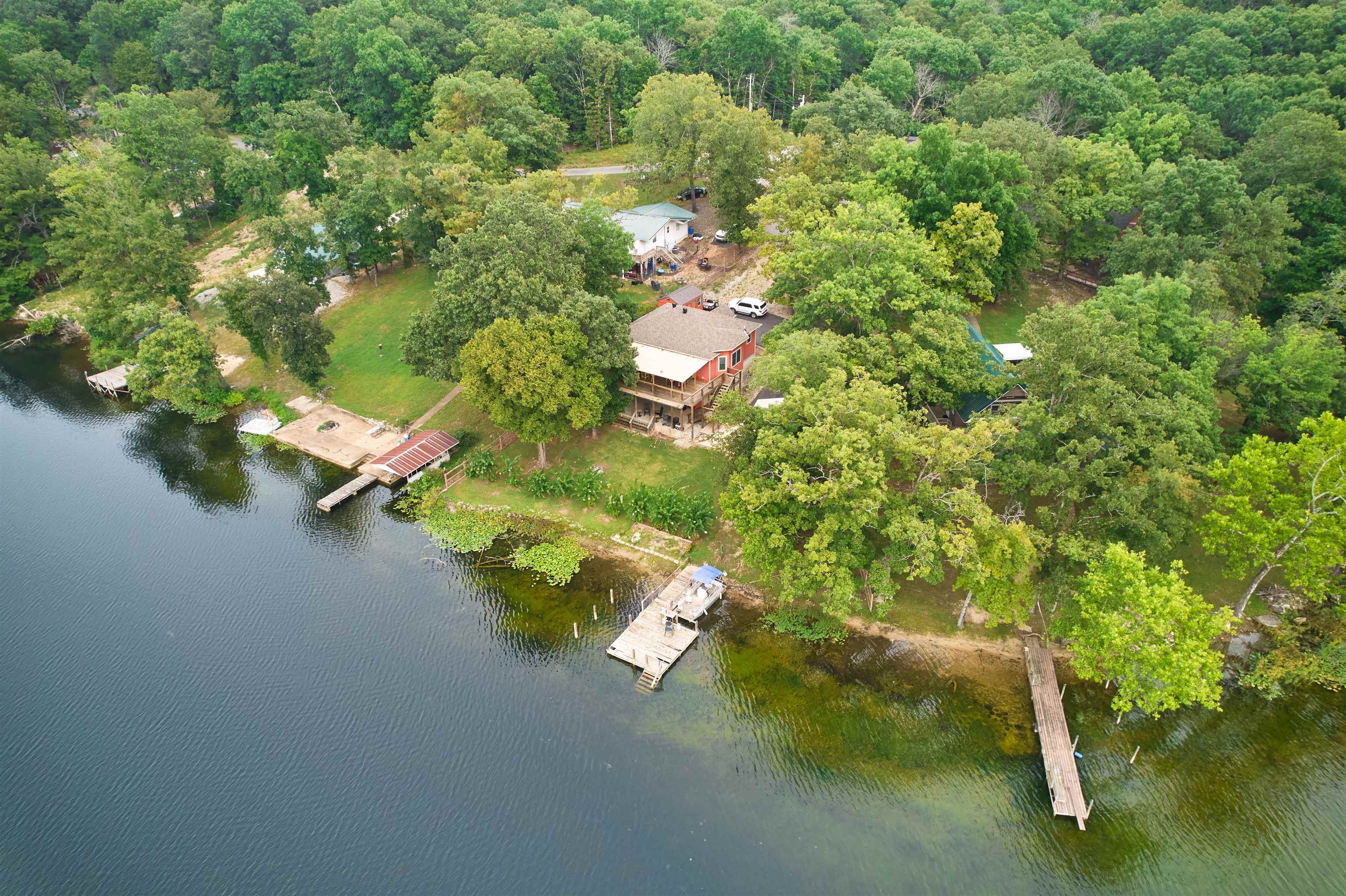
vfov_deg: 57.2
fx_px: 822
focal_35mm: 22
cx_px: 673
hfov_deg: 78.6
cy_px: 448
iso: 100
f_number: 2.8
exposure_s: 1/160
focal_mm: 8.38
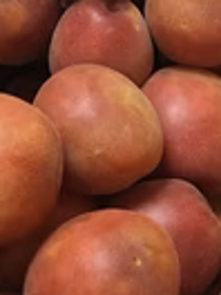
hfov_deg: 16.7
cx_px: 69
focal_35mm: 88
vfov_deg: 22.0
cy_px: 69
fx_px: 749
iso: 160
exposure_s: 1/30
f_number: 2.2
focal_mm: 4.15
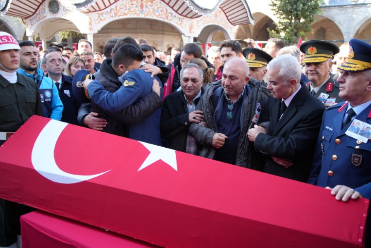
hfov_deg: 58.7
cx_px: 186
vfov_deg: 41.1
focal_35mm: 32
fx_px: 330
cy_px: 124
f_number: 4
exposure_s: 1/160
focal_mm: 32
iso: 200
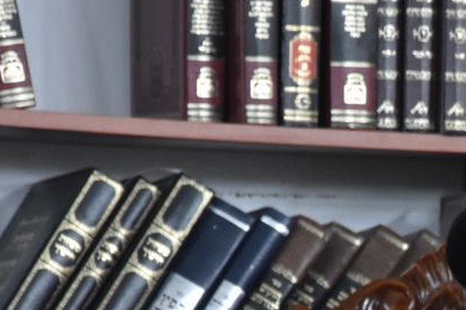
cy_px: 409
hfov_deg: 2.9
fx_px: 9342
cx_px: 550
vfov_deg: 1.9
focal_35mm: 722
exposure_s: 1/100
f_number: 5.6
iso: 2000
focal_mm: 140
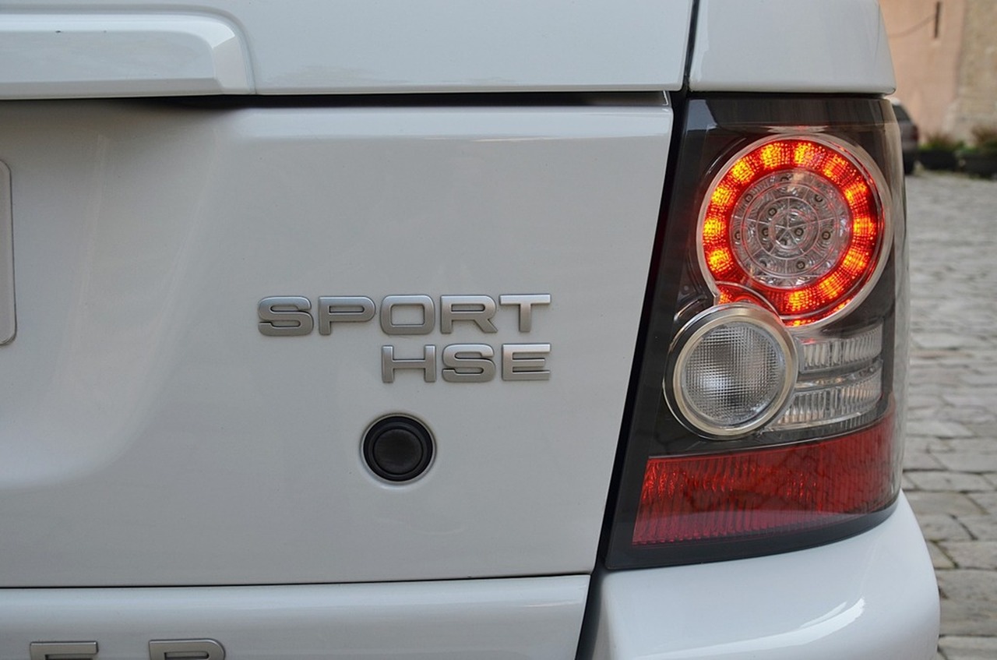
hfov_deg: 49.7
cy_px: 330
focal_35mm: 39
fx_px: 1078
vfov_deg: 34.0
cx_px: 498
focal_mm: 26
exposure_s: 1/160
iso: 200
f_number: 6.3
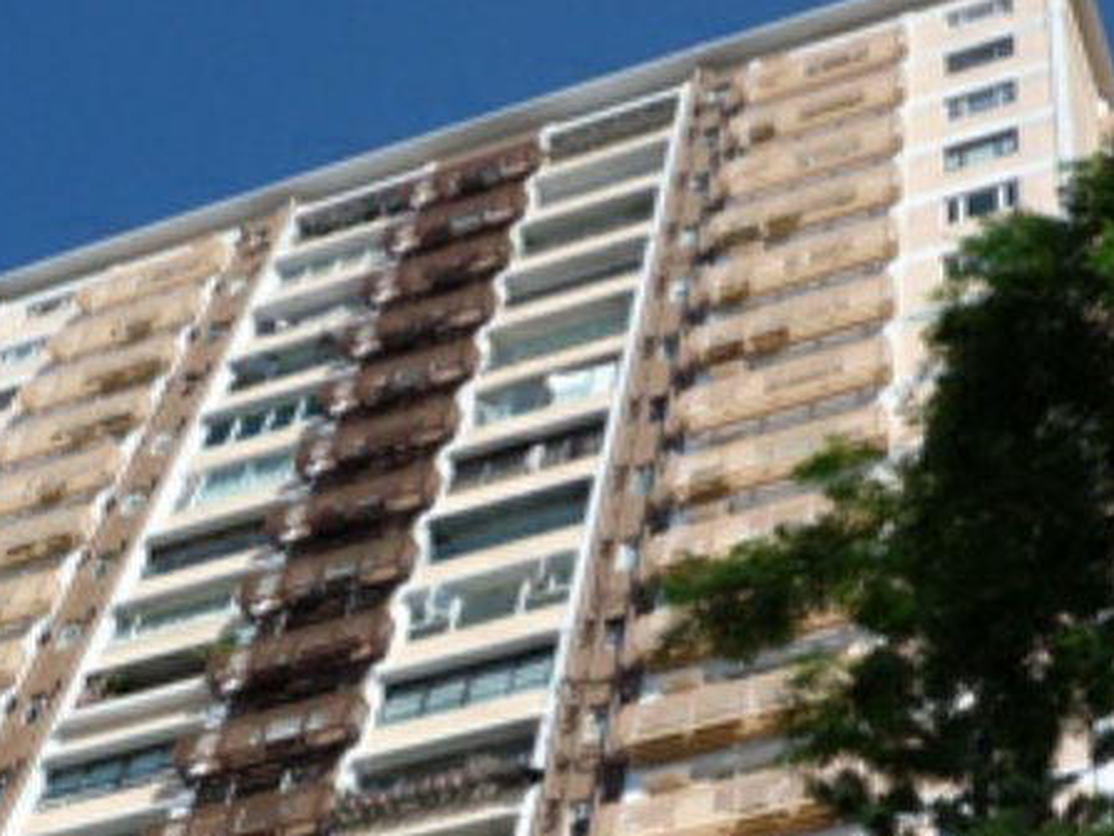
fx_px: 2703
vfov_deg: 17.4
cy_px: 684
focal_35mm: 84
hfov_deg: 23.3
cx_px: 487
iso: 100
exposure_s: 1/800
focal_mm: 8.3
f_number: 5
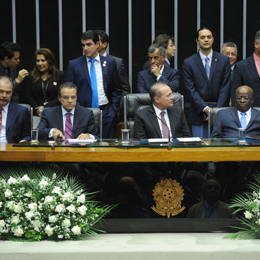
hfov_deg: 7.4
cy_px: 130
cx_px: 157
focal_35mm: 237
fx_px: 2014
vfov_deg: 7.4
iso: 1600
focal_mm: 185
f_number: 2.8
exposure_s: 1/60
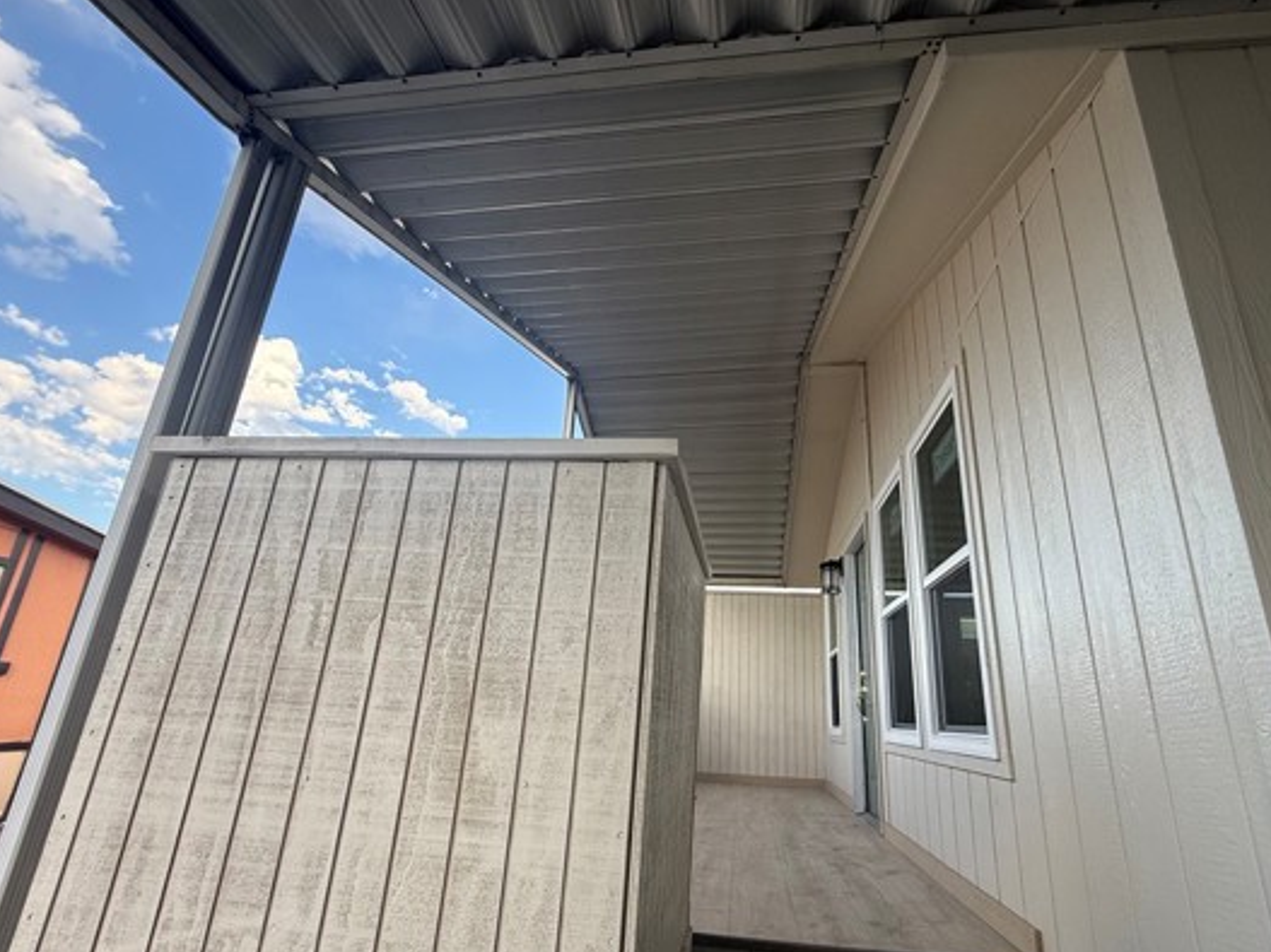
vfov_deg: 74.6
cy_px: 516
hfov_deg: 90.9
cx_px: 678
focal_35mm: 17
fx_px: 624
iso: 64
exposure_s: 1/248
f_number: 2.2
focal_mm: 2.22
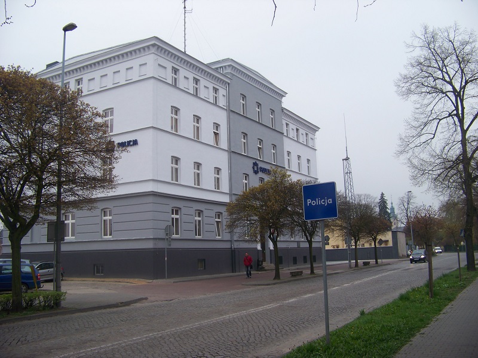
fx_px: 497
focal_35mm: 36
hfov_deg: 51.4
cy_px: 179
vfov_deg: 39.7
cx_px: 239
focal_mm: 5.85
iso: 64
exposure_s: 1/200
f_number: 2.8
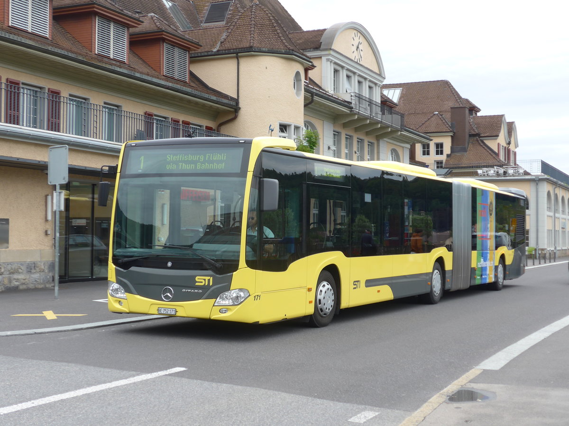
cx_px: 284
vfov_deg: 26.6
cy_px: 213
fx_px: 904
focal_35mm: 55
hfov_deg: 34.9
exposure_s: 1/320
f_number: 3.4
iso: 80
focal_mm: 11.3
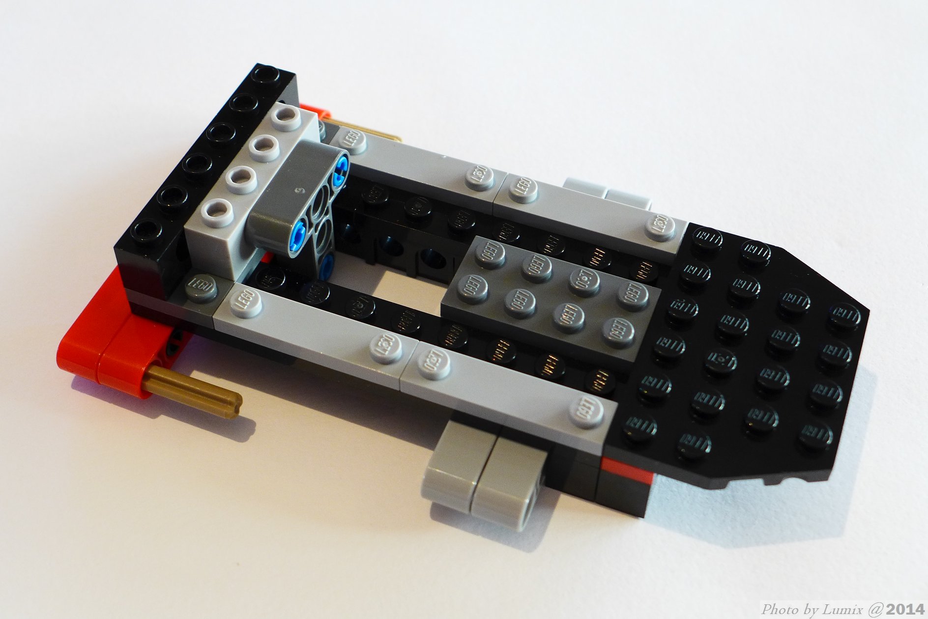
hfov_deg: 39.6
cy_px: 310
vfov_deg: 27.0
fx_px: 1289
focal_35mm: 50
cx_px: 464
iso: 400
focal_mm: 9.8
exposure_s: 1/13
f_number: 2.8
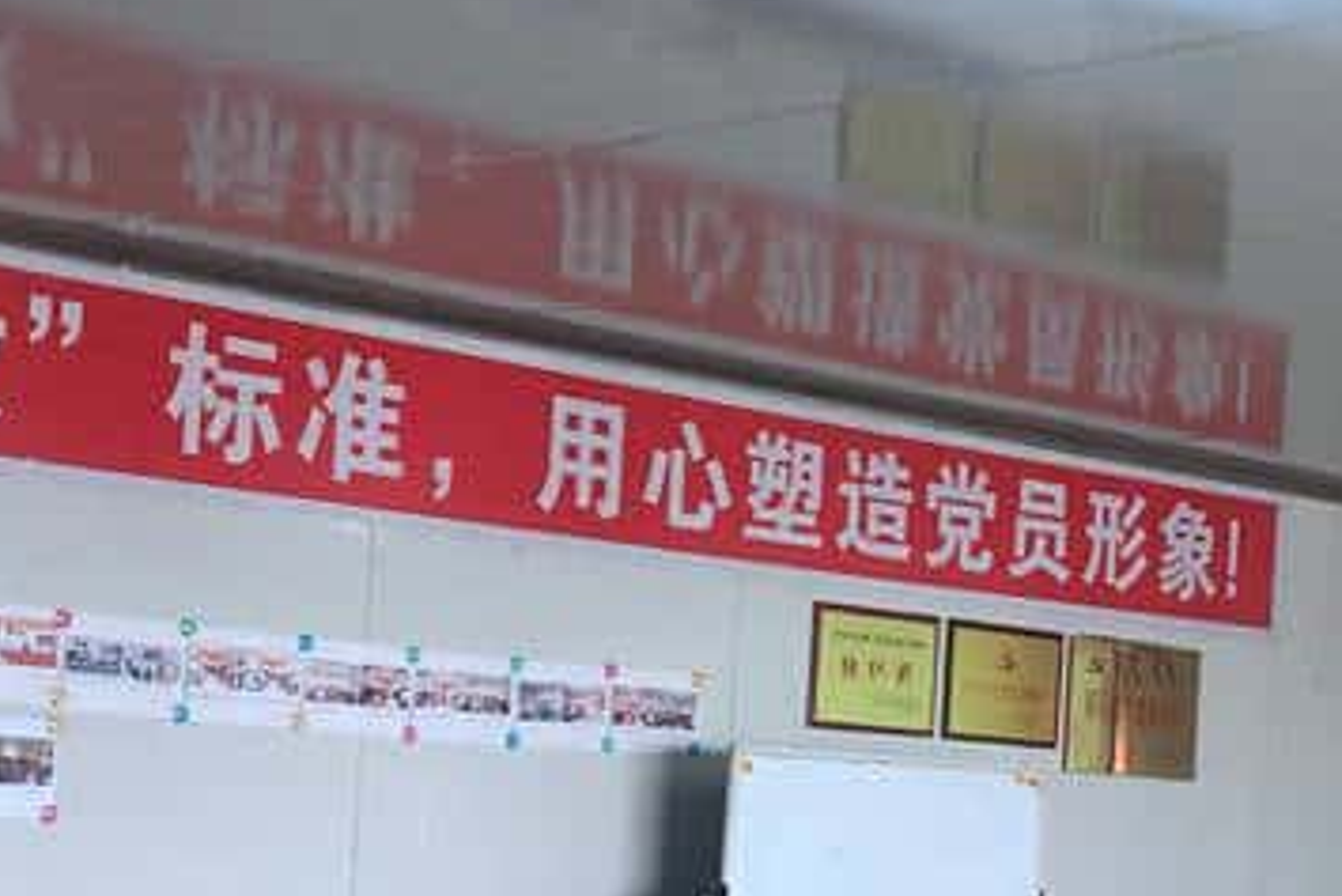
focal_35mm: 82
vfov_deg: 16.4
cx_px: 1009
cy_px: 813
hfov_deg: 24.5
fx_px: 3058
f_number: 1.8
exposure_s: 1/20
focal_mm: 3.99
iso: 40
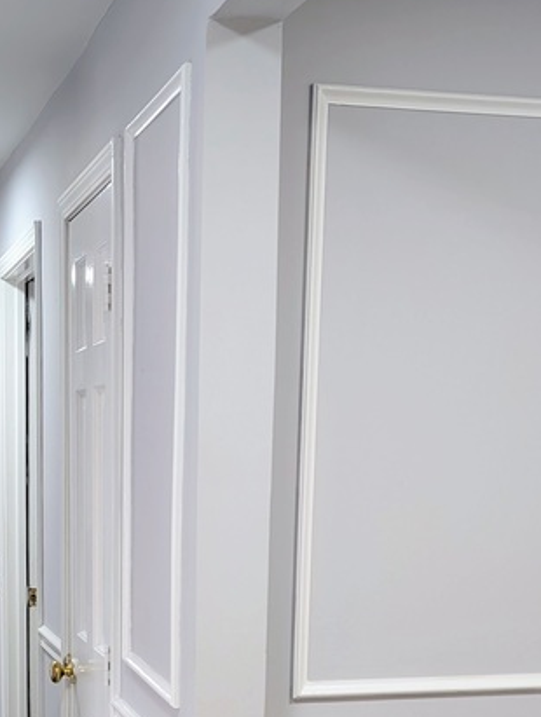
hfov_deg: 23.2
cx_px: 147
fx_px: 1308
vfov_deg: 29.0
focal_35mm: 63
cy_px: 693
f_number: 1.68
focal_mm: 6.9
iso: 37
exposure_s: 1/29.9
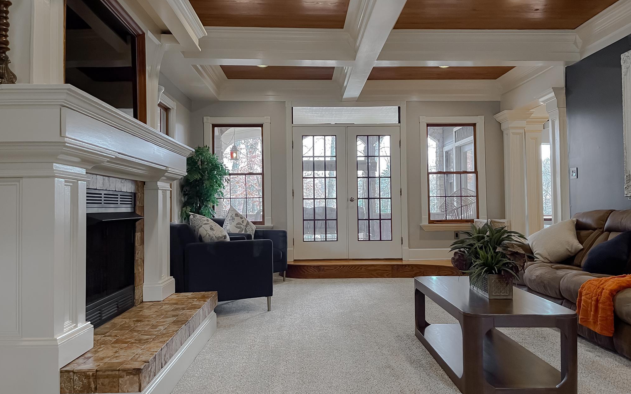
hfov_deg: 68.4
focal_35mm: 27
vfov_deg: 46.0
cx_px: 320
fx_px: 464
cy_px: 189
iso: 80
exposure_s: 1/60
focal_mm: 5.1
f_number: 1.6
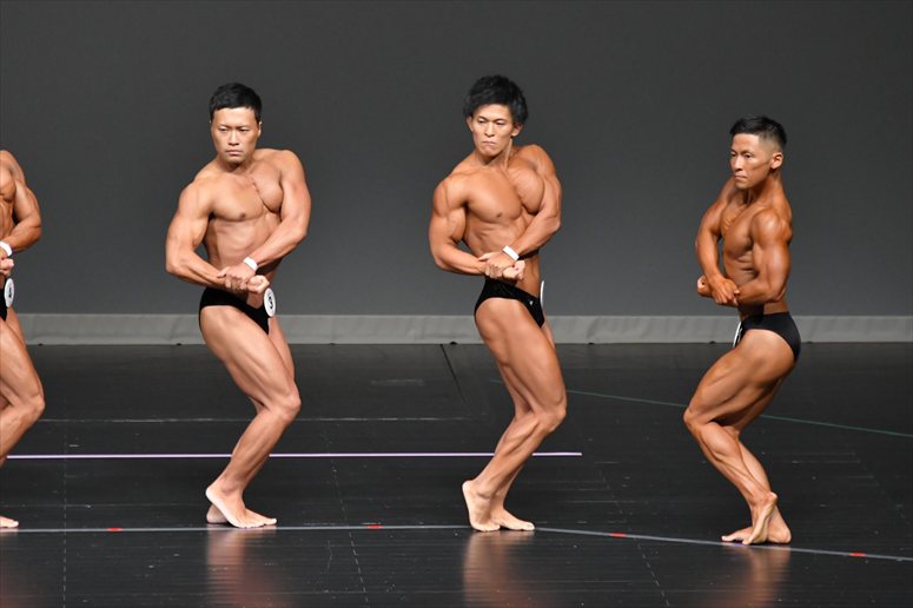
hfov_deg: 6.5
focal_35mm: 315
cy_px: 304
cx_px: 456
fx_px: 7985
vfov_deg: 4.4
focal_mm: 210
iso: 4000
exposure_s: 1/400
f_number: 5.6
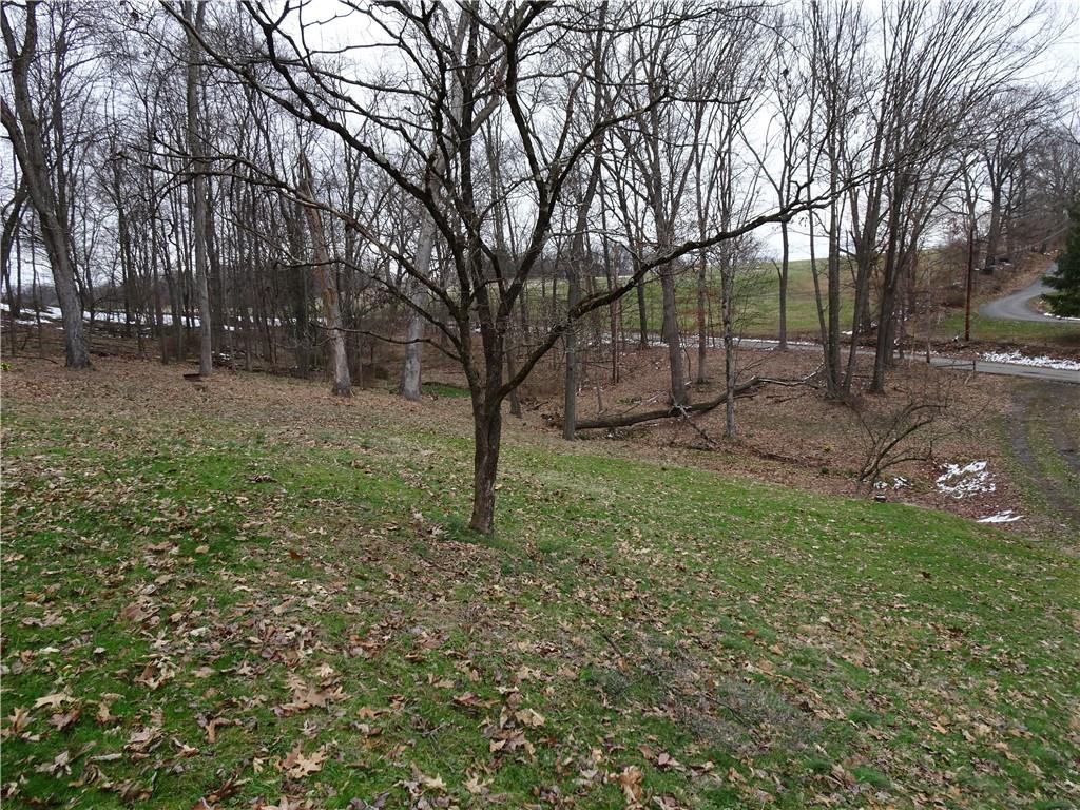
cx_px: 540
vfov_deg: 56.8
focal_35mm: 24
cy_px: 405
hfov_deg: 71.6
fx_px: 749
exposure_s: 1/100
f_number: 3.5
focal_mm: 4.1
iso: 80
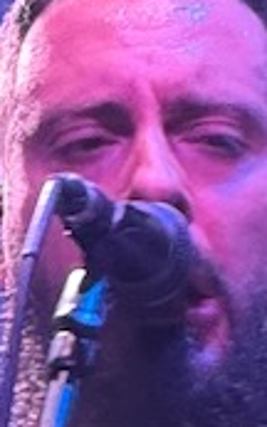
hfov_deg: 1.4
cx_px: 504
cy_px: 795
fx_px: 10953
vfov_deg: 2.2
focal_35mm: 940
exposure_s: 1/60
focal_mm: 15.66
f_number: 2.8
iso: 500
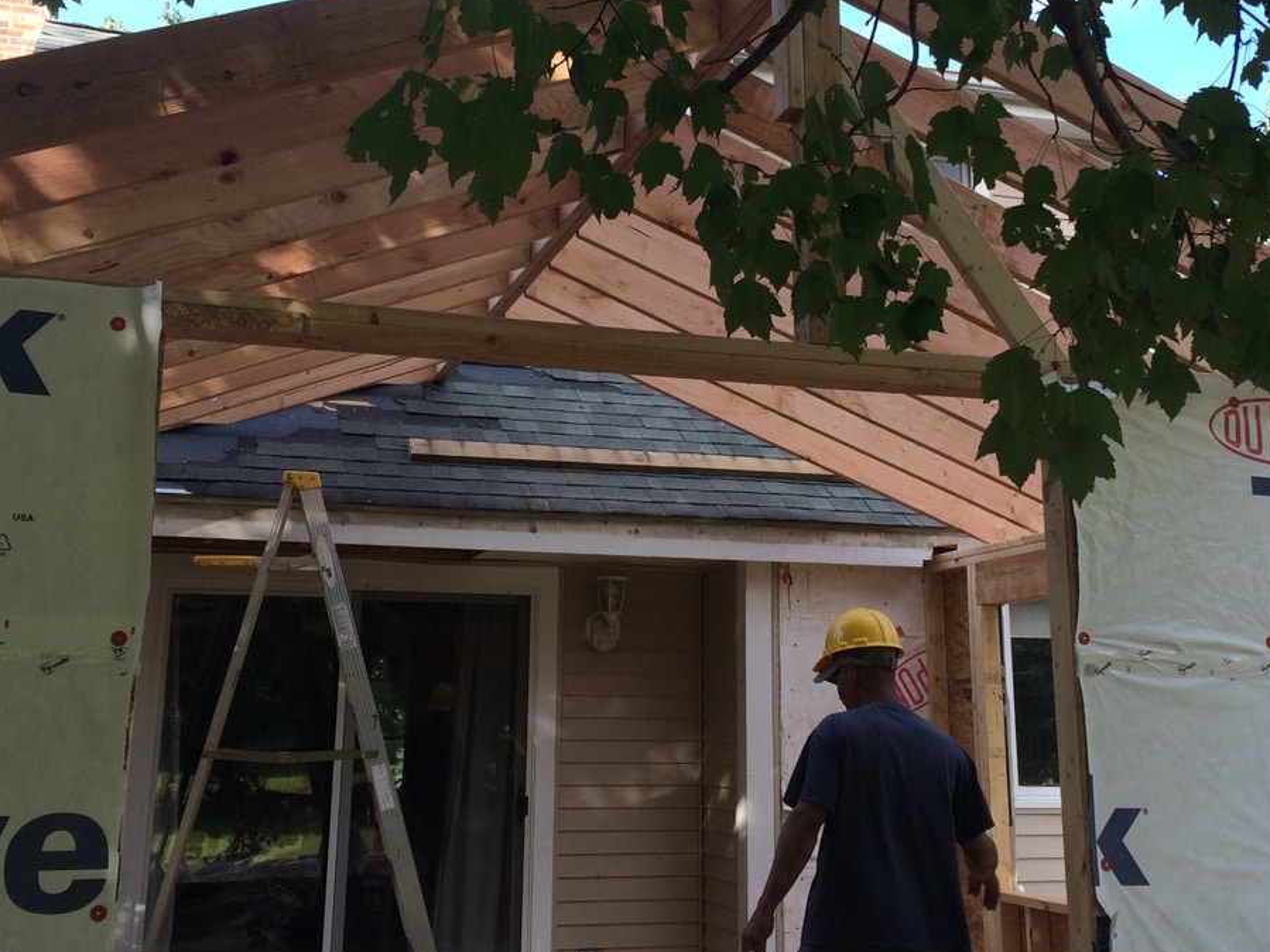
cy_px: 335
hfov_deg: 43.9
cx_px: 646
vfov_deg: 33.4
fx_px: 1577
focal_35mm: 43
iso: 32
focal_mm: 4.15
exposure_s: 1/336
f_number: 2.2
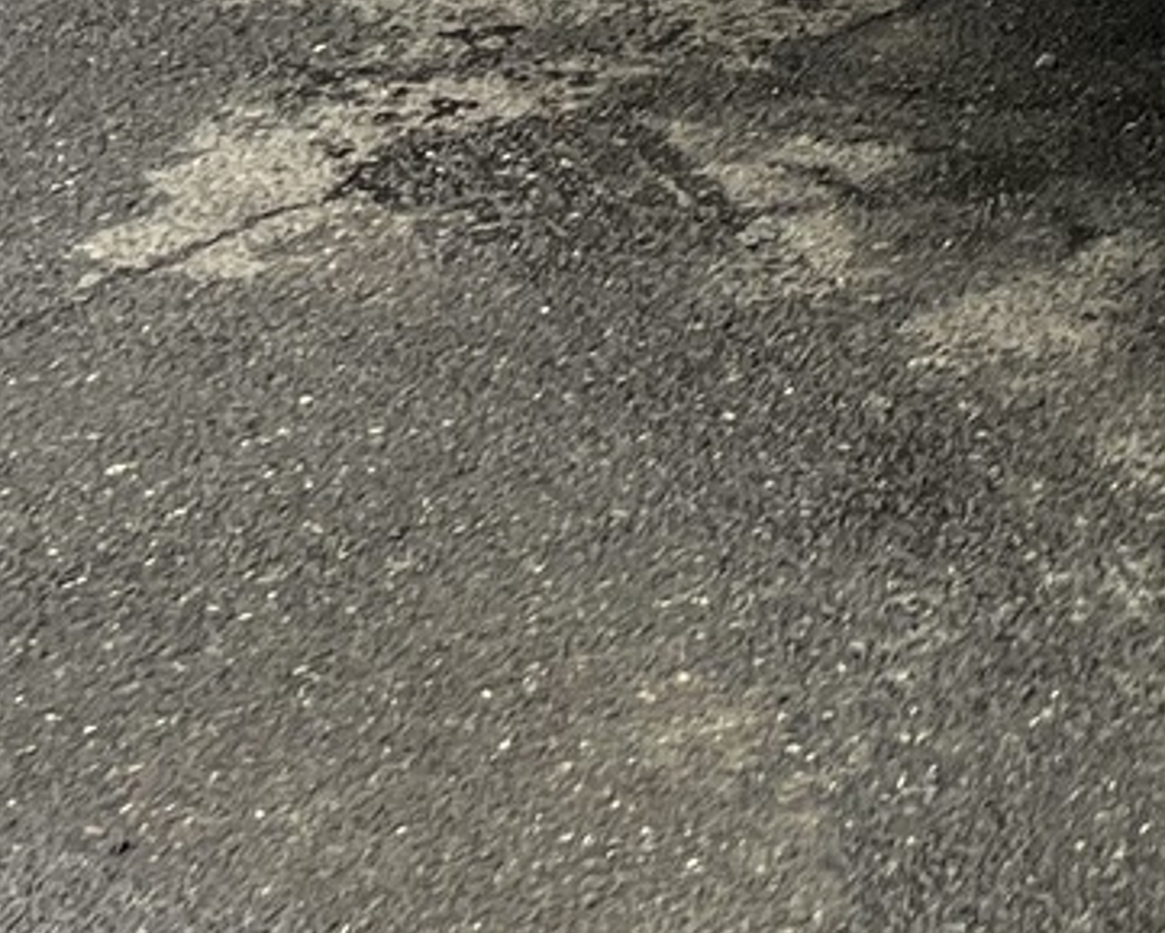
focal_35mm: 144
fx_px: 4966
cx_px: 2172
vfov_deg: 10.1
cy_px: -797
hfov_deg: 12.2
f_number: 1.5
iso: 100
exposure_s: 1/120
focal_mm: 5.7
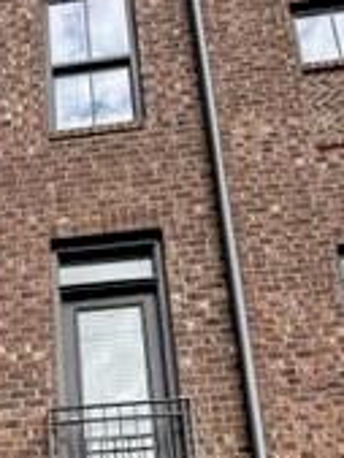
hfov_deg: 25.5
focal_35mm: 53
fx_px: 701
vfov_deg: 30.2
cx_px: -38
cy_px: 564
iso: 40
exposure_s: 1/452
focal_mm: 2.22
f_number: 2.2
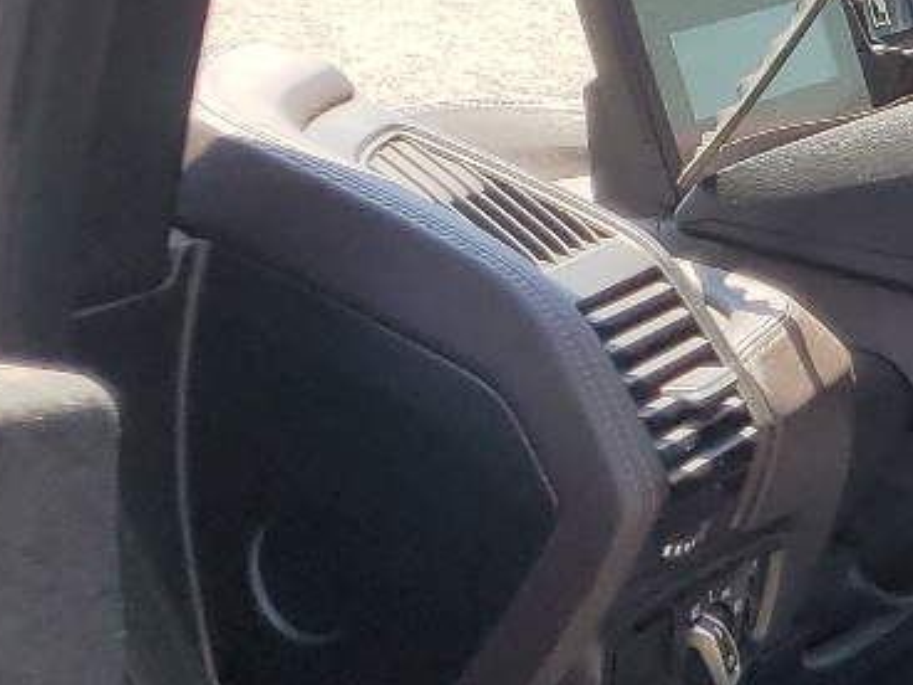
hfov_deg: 14.2
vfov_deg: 13.1
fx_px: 2980
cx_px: 1908
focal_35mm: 113
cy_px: 511
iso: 50
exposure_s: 1/769
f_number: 1.5
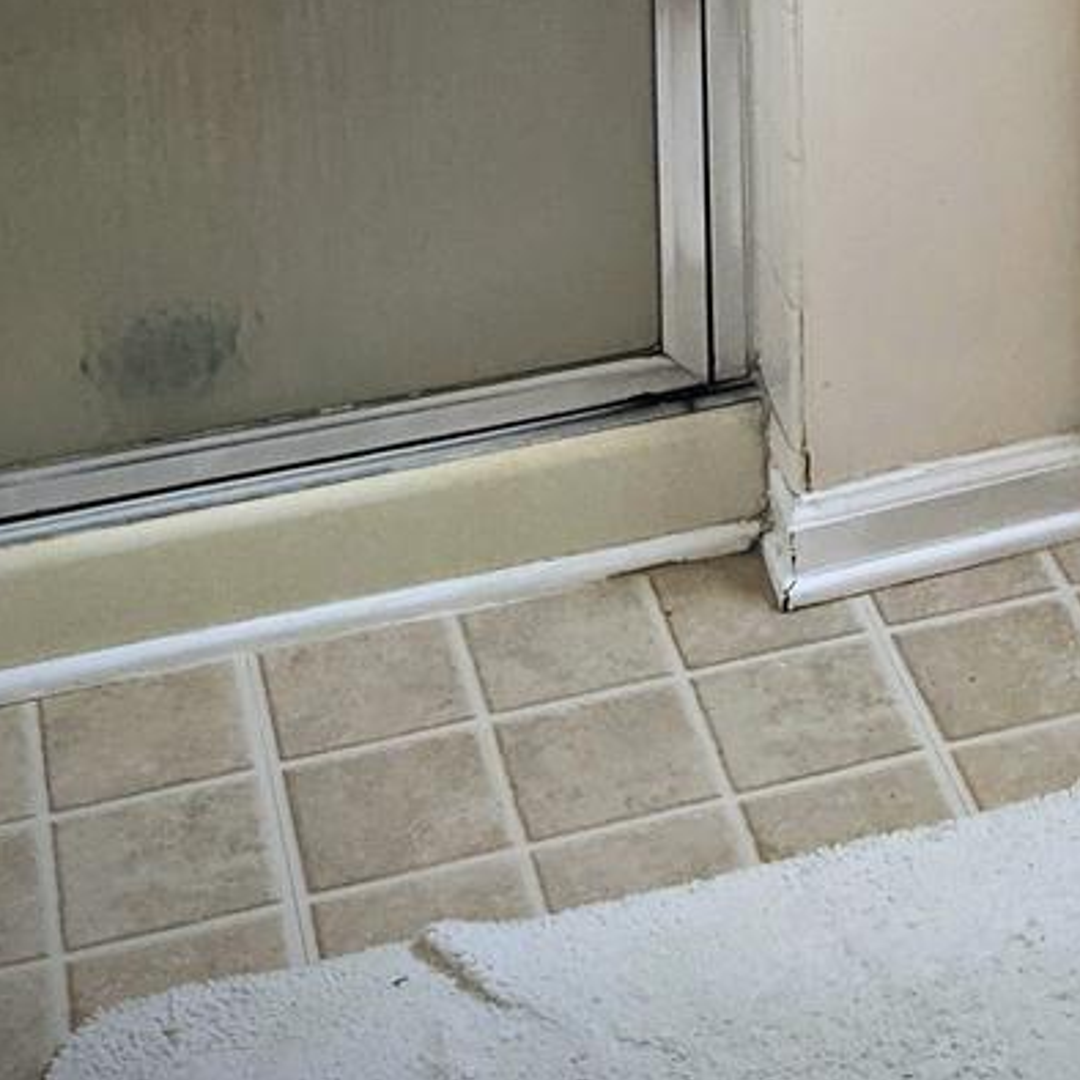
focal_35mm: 93
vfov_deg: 16.9
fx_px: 3283
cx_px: 1132
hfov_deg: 18.1
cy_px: -540
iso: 89
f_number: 1.73
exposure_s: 1/120
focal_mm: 4.38
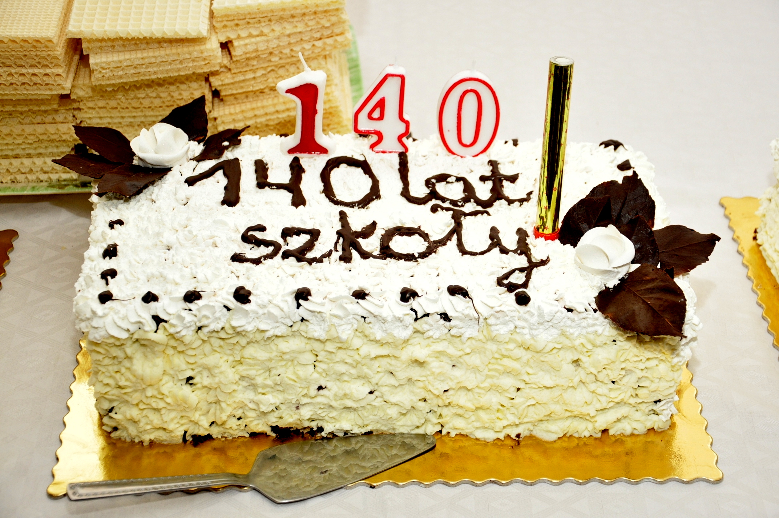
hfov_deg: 27.0
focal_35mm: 75
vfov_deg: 18.1
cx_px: 390
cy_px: 259
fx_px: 1621
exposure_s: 1/200
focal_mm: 50
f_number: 5.6
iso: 800
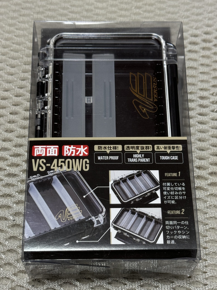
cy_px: 145
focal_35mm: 48
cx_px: 108
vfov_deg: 39.7
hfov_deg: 30.3
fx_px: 401
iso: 250
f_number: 1.78
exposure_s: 1/60
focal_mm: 6.76
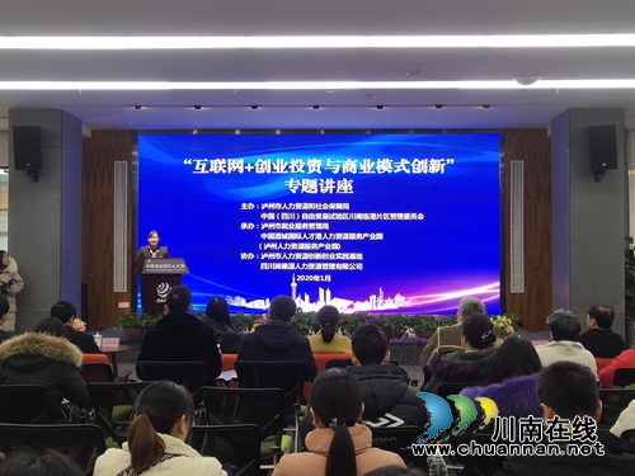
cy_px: 238
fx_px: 899
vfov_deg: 29.7
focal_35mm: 49
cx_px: 318
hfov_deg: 38.9
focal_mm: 4.27
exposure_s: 1/101
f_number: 1.8
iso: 75
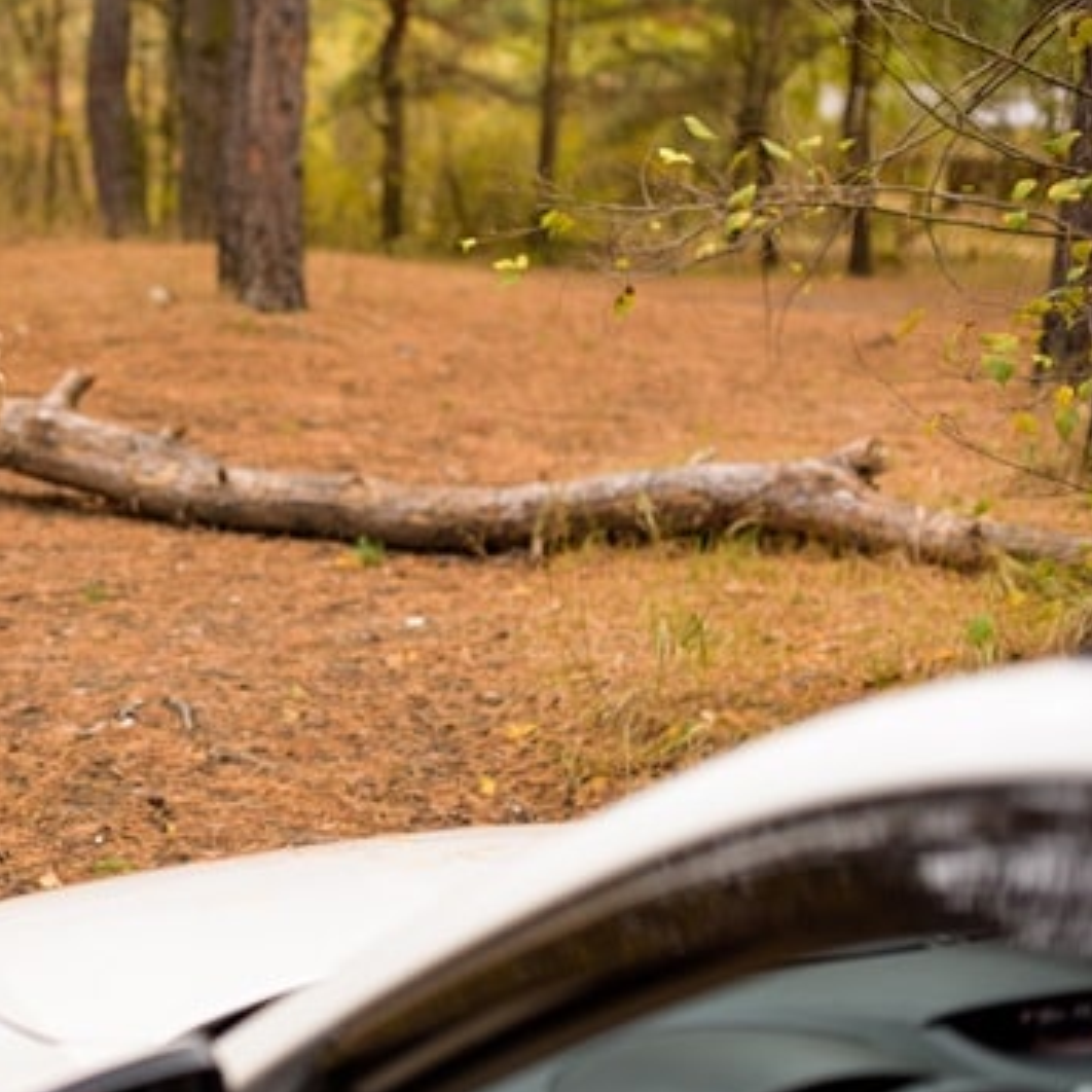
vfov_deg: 24.0
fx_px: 2570
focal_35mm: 72
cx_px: 179
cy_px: 555
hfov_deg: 23.5
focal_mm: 50
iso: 640
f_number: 2.5
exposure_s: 1/500
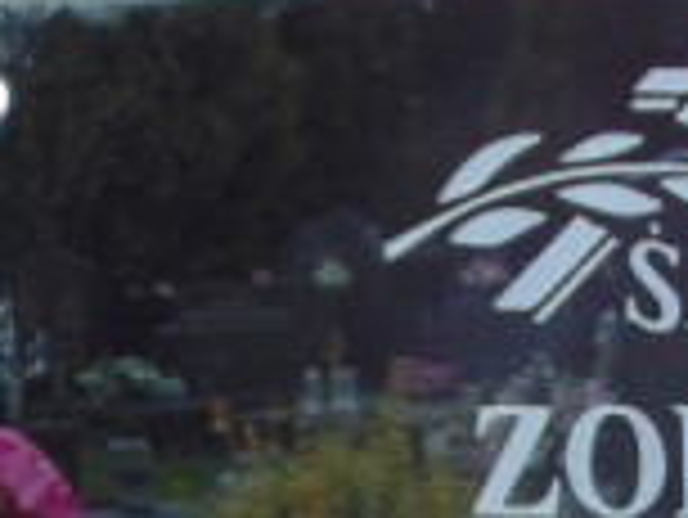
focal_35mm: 176
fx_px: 3501
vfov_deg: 8.2
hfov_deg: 11.0
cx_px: 827
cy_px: 811
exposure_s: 1/100
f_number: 3.3
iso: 80
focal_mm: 7.6
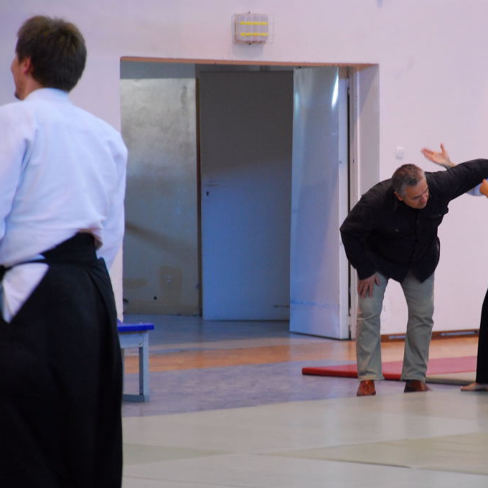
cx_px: 352
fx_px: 3216
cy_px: 243
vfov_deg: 8.7
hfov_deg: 8.7
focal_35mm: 202
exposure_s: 1/25
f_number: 5.6
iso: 800
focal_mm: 105
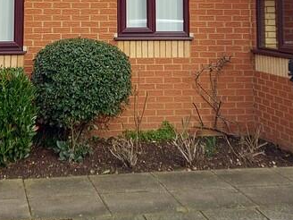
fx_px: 635
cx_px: 117
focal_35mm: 75
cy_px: -47
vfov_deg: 18.6
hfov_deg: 25.9
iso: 32
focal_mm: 5.23
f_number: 1.8
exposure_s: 1/320
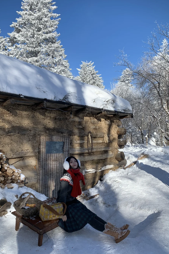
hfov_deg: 44.9
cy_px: 134
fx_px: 204
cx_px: 78
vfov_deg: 63.6
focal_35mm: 29
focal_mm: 4.25
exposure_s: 1/1447
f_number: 1.8
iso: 25
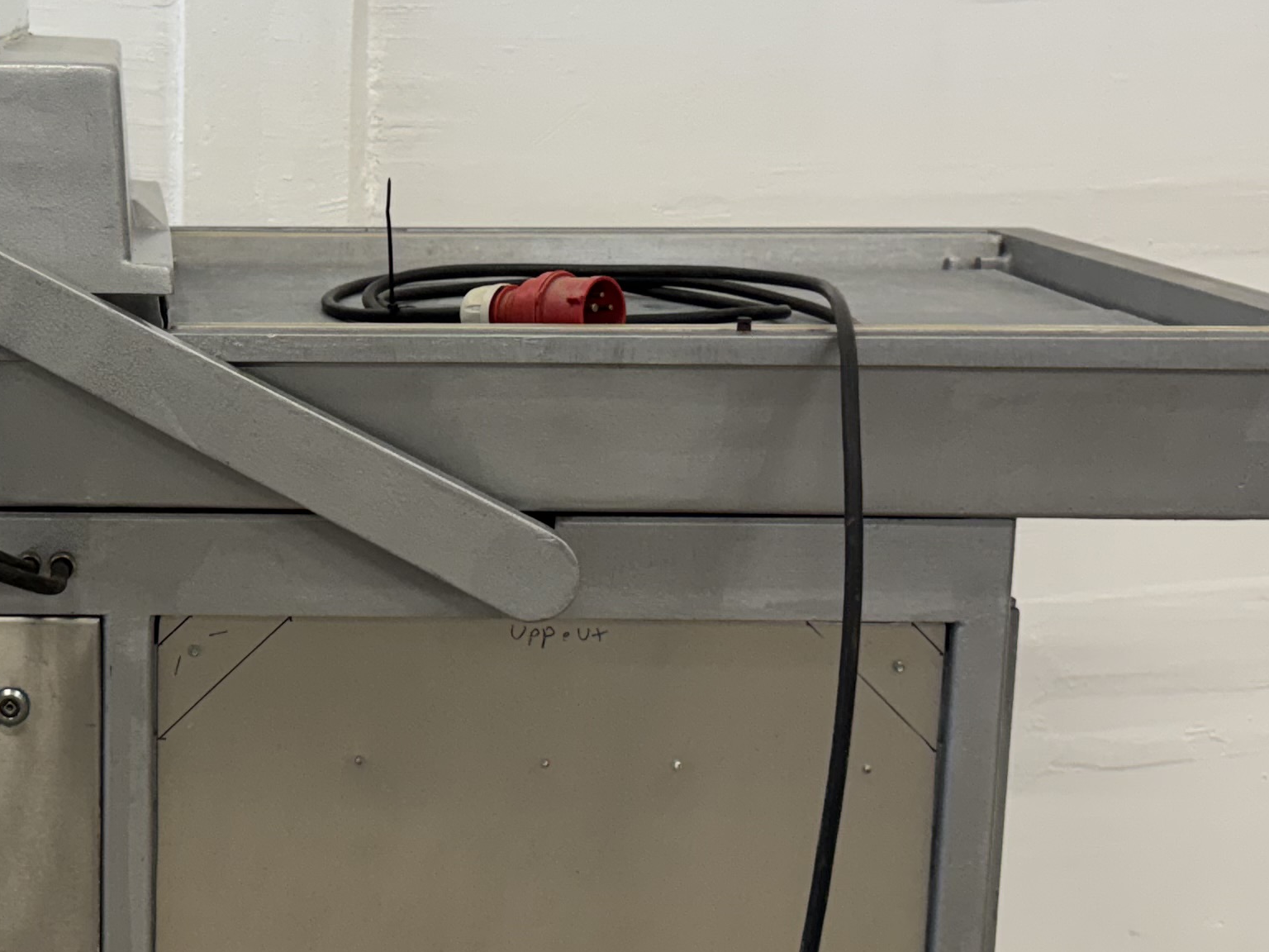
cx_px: 110
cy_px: 421
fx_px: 2310
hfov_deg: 29.4
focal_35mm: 63
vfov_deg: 23.3
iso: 125
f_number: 1.78
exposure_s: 1/100
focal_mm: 6.76
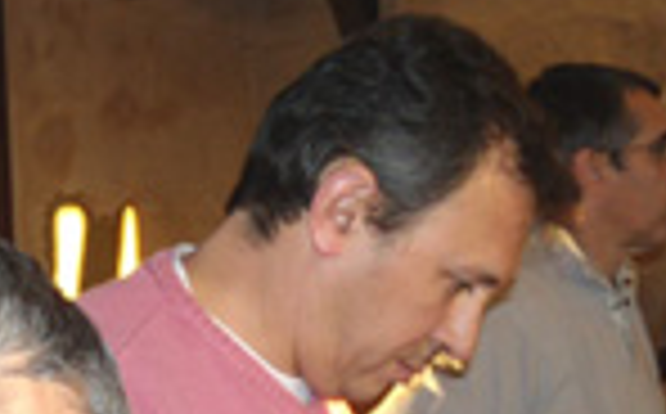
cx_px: -52
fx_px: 2102
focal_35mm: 116
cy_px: 468
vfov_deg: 11.1
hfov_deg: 17.4
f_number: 3.6
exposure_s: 1/30
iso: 80
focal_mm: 6.4
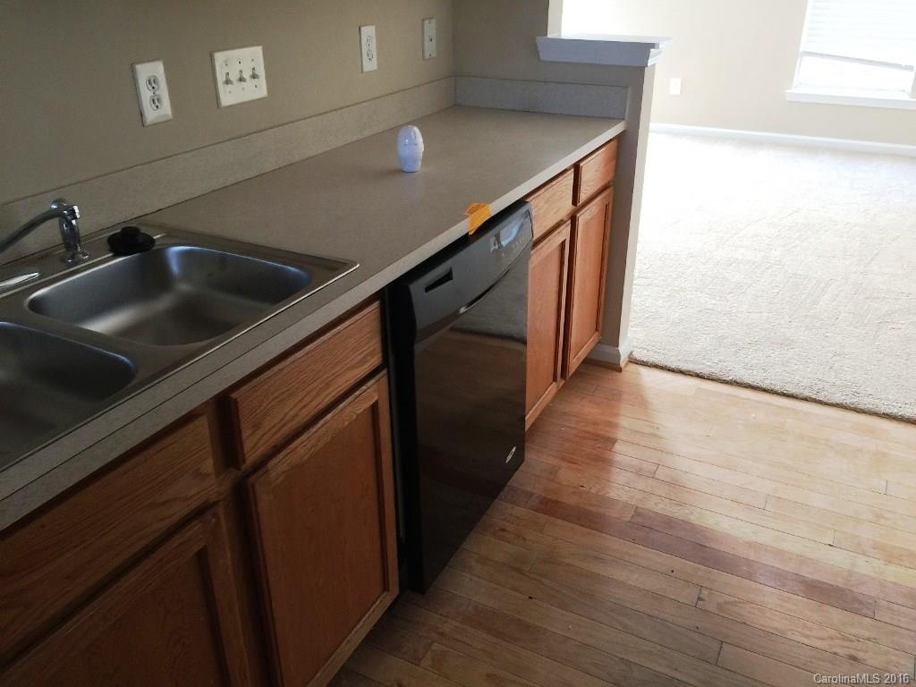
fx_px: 767
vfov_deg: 48.2
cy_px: 344
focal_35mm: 29
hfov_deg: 61.7
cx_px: 458
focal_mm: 4.15
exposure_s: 1/15
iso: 50
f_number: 2.2
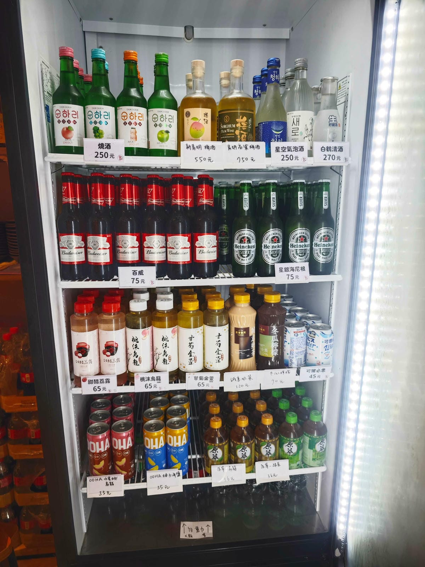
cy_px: 284
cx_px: 212
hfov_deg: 58.9
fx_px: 377
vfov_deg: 73.9
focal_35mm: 23
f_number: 1.63
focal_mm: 8.72
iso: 640
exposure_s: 1/60.1
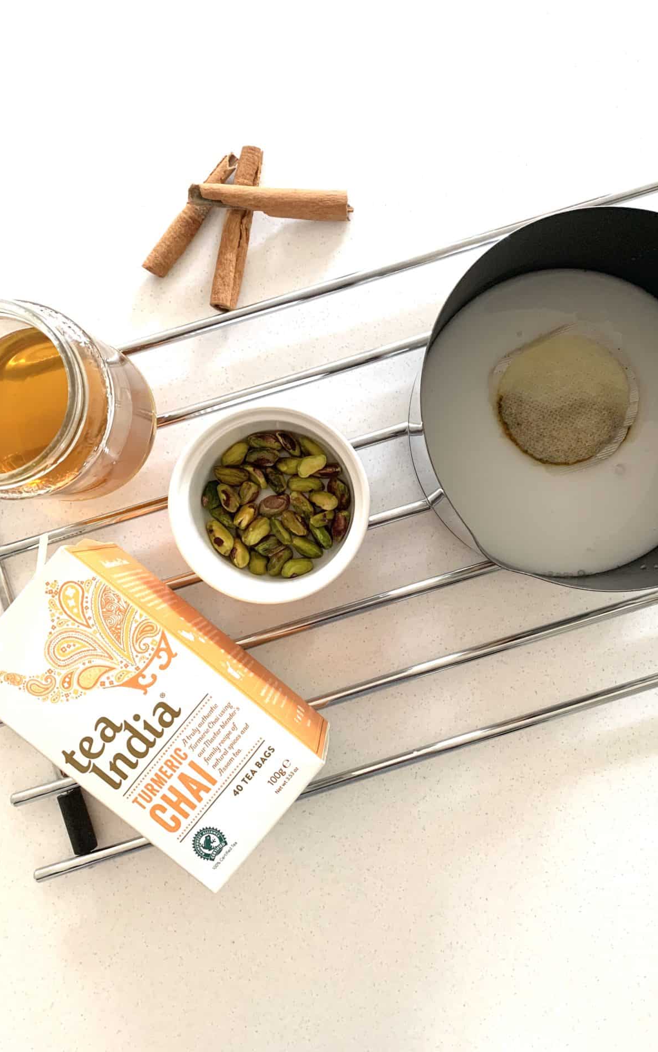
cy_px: 527
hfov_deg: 44.4
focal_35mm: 28
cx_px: 373
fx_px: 804
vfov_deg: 66.5
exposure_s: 1/60
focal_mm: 4.25
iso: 200
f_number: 1.8
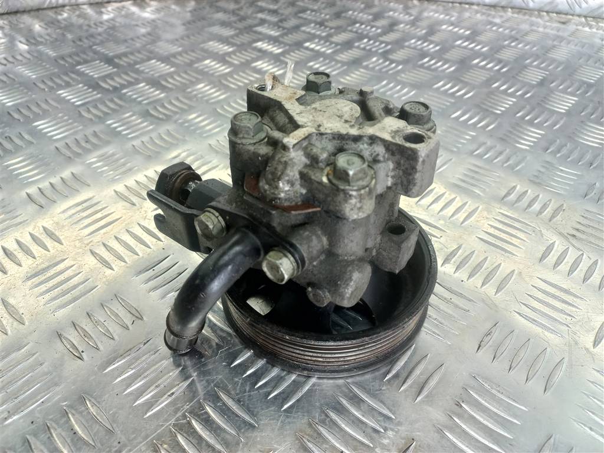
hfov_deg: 69.4
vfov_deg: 54.9
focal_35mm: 25
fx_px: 436
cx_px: 302
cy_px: 226
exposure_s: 1/50
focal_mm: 4.6
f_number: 1.8
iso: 80
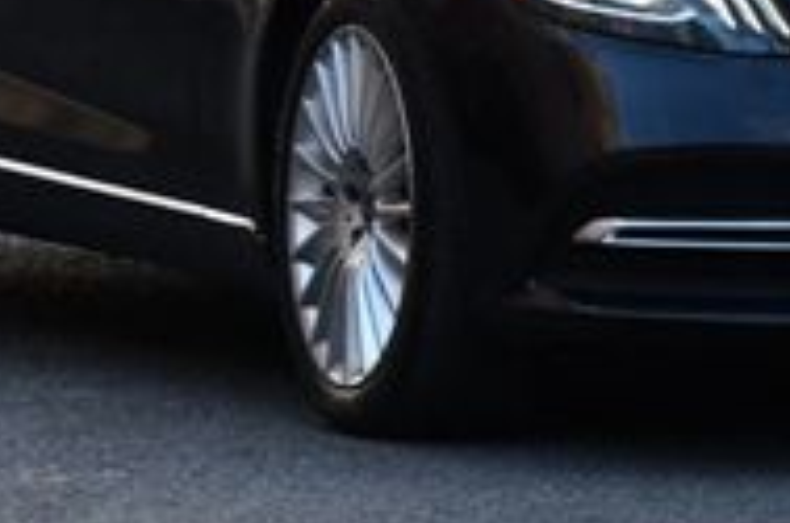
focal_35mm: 499
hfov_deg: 4.1
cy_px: -314
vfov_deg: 2.7
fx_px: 10923
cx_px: 635
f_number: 5.6
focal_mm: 98
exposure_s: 1/250
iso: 400
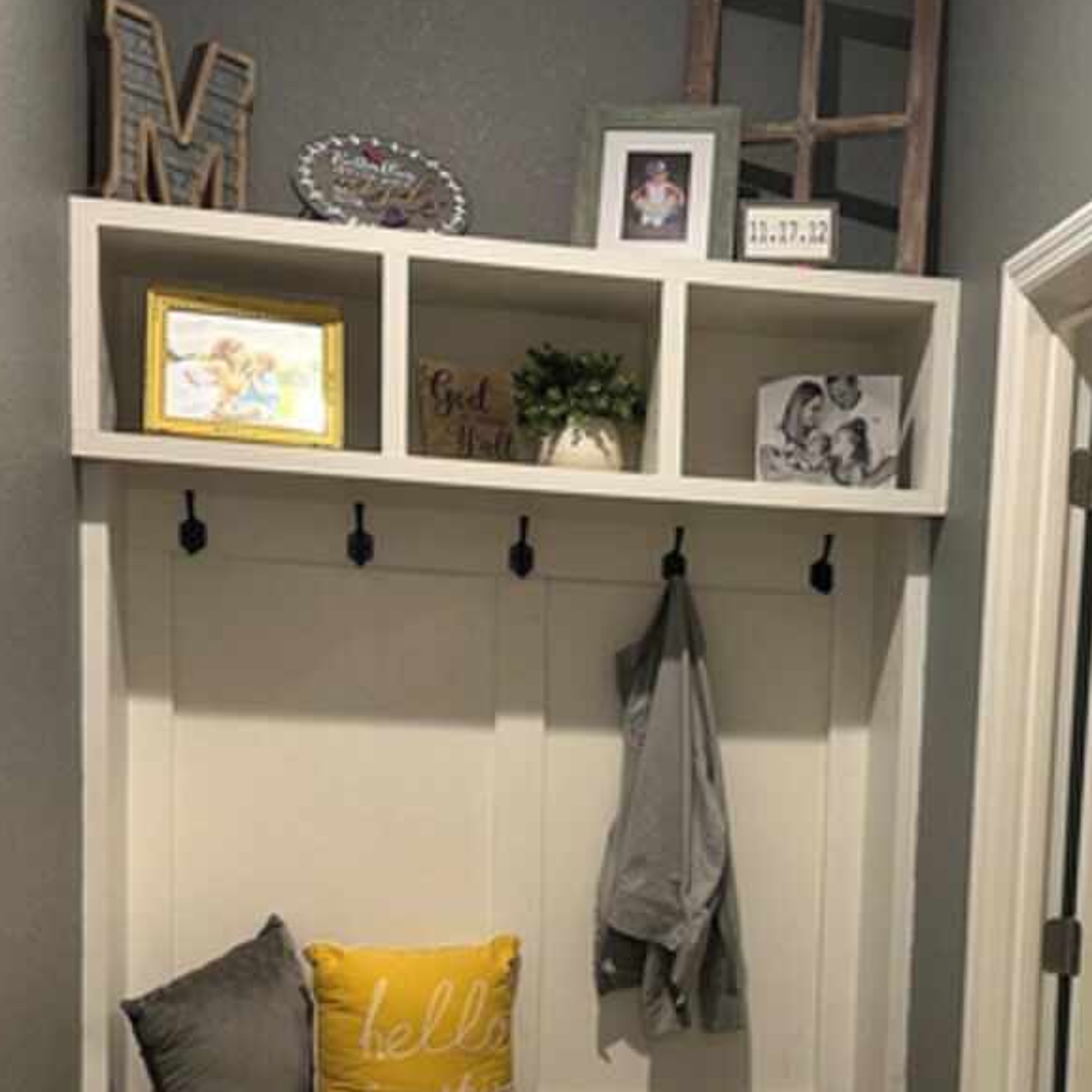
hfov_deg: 35.7
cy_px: 867
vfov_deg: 35.0
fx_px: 1677
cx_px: 737
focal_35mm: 47
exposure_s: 1/60
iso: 400
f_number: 1.78
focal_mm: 6.86
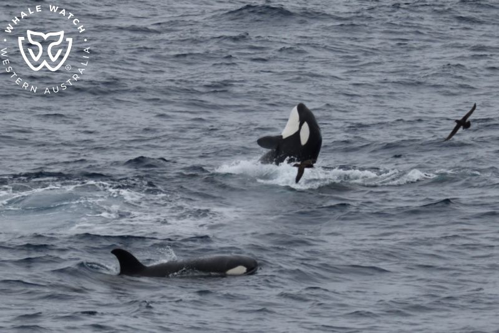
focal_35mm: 200
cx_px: 250
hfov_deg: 10.3
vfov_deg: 6.9
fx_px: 2771
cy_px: 166
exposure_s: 1/8000
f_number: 5.3
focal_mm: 200
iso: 900
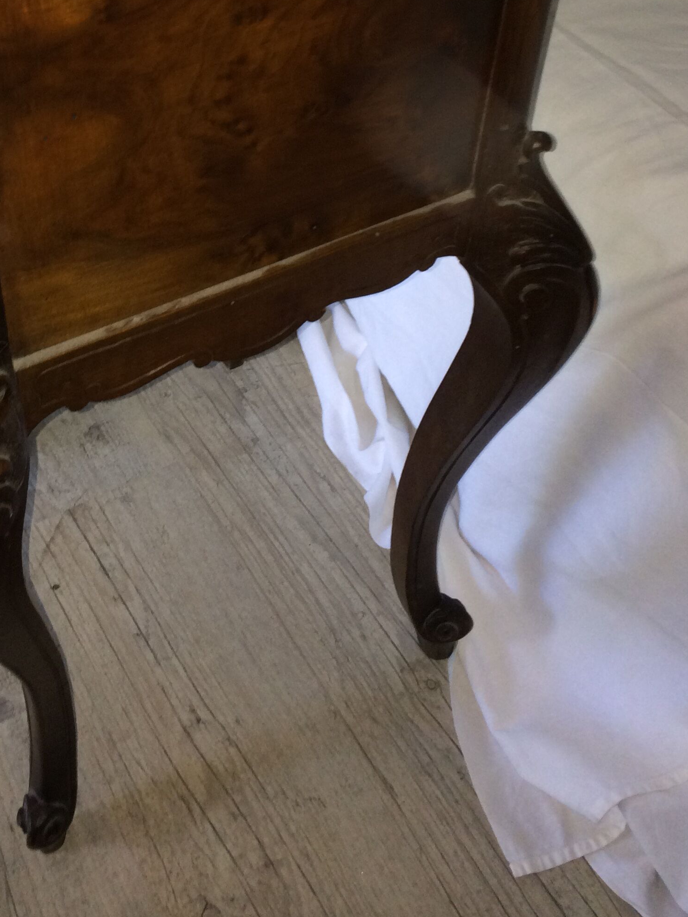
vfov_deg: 38.0
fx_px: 1272
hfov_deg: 29.7
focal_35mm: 48
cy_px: 165
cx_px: 151
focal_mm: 4.15
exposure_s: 1/33
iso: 80
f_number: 2.2
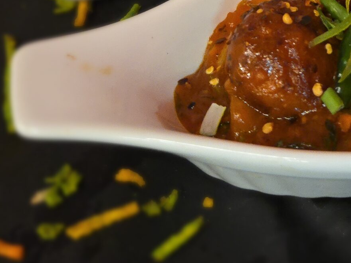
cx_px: 364
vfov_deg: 20.1
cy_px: -79
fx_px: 679
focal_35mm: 67
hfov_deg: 27.1
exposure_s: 1/30
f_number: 1.8
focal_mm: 5.4
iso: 400
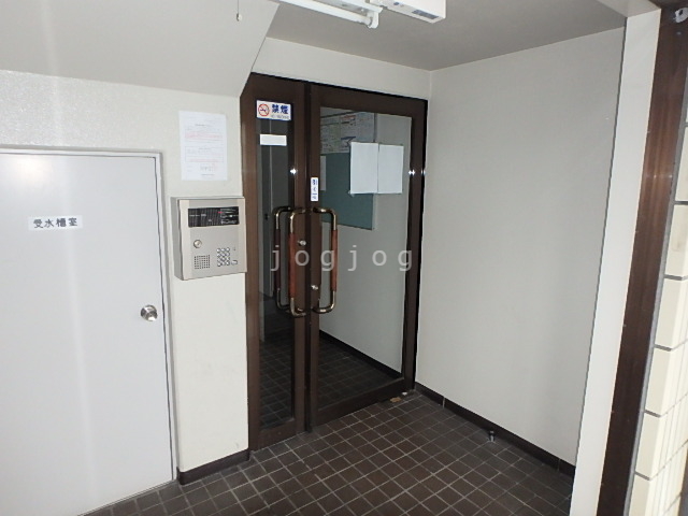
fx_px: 417
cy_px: 258
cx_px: 344
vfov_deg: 63.4
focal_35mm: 21
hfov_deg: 79.0
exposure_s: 1/30
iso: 400
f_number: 3.5
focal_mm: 3.7
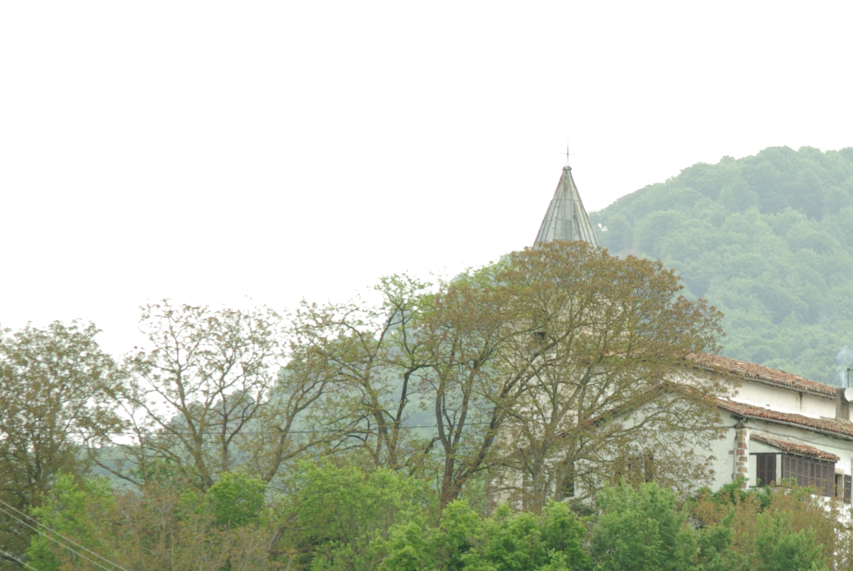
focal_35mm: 413
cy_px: 512
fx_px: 9797
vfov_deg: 3.3
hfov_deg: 5.0
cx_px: 717
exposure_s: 1/125
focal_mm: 138
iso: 200
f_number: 5.6
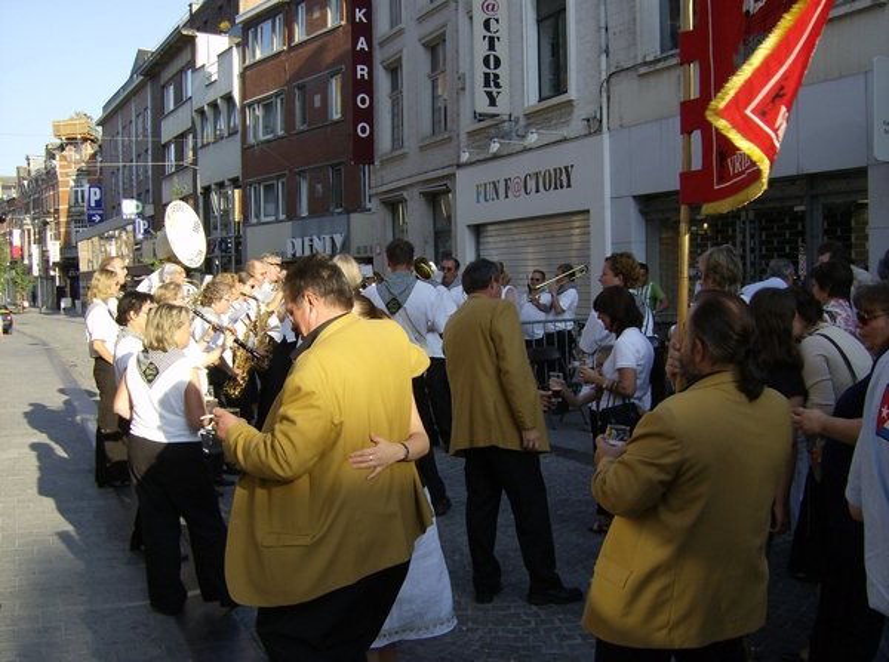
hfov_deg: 51.5
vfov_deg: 39.5
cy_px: 331
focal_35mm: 36
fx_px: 922
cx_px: 444
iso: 100
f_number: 4.7
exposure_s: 1/283
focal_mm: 6
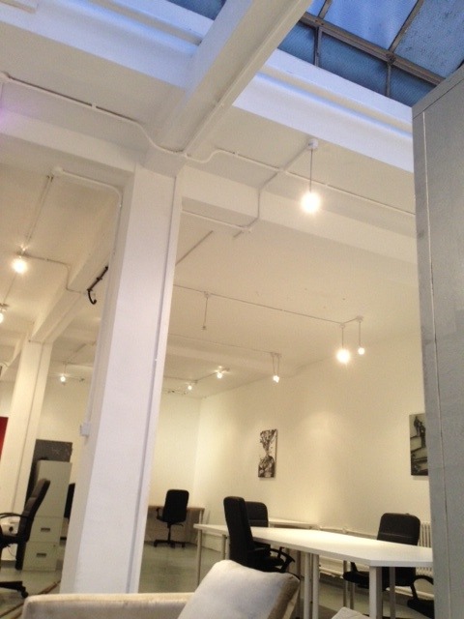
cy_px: 310
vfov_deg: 55.4
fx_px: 590
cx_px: 232
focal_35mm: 33
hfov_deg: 42.9
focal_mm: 4.13
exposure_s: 1/20
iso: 160
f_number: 2.4
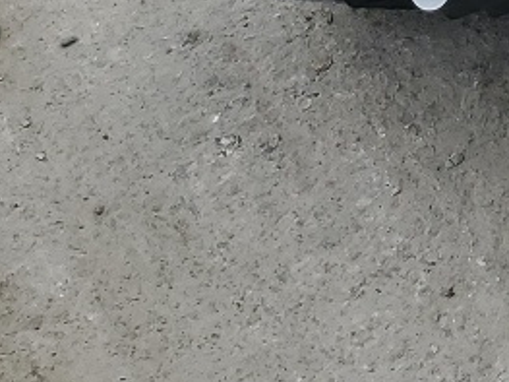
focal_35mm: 158
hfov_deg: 11.9
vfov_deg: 9.1
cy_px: -209
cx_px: 788
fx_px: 2322
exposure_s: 1/1667
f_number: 1.5
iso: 50
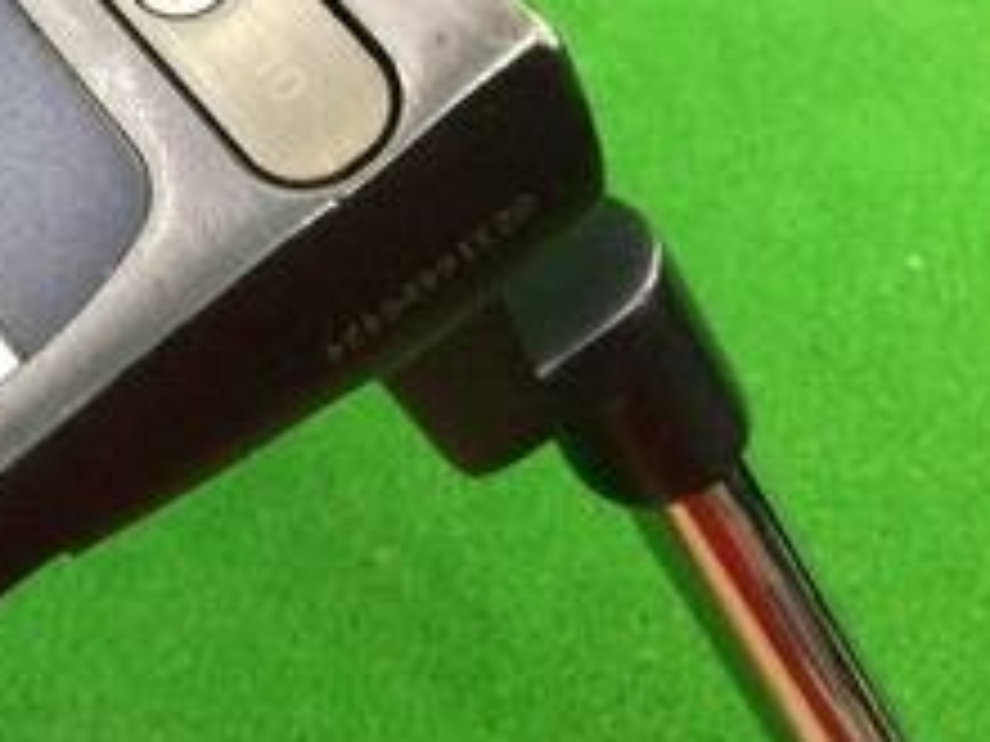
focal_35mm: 90
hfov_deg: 19.9
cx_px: -320
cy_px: -81
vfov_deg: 15.9
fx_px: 2574
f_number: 2.4
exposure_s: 1/30
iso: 100
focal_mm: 3.3
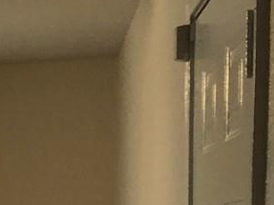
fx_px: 1234
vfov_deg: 9.2
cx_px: -363
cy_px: 316
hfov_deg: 10.9
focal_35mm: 156
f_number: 1.8
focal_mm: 3.99
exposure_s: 1/24
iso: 40
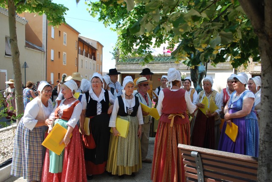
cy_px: 91
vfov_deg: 48.1
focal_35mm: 27
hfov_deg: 67.3
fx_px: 204
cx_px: 136
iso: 100
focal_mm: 18
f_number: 6.3
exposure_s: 1/160
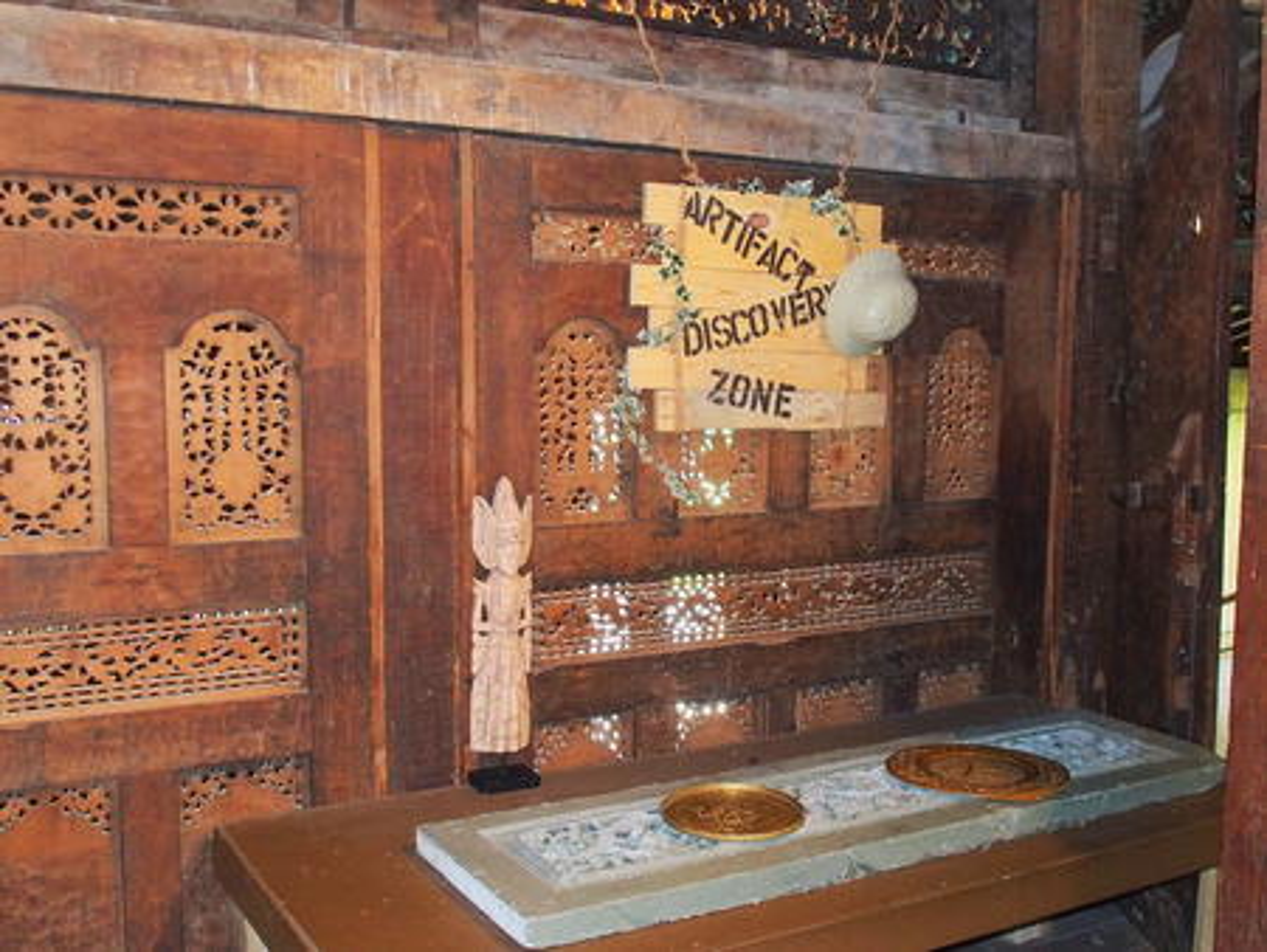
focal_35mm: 35
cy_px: 476
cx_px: 634
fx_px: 1282
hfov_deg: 52.6
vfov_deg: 40.7
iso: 800
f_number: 2.8
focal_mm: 7.4
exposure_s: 1/30
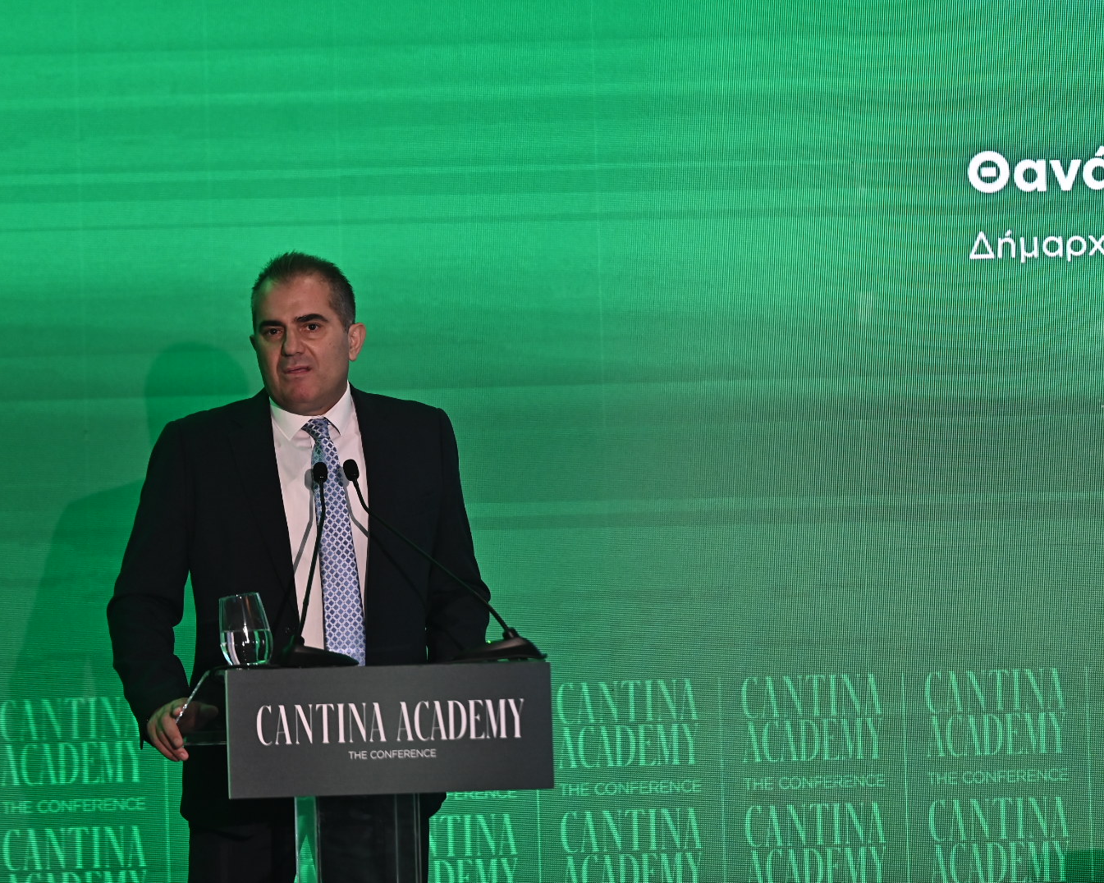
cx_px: 479
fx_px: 7384
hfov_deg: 8.5
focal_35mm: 226
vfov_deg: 6.8
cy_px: 442
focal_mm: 200
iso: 1250
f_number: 3.2
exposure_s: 1/125
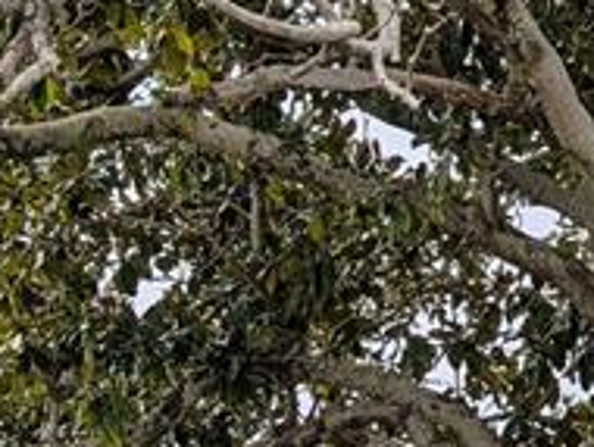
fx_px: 2216
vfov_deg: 10.2
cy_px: 1025
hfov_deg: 15.2
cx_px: 475
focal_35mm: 129
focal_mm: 6.9
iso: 20
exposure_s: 1/1185
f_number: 1.68
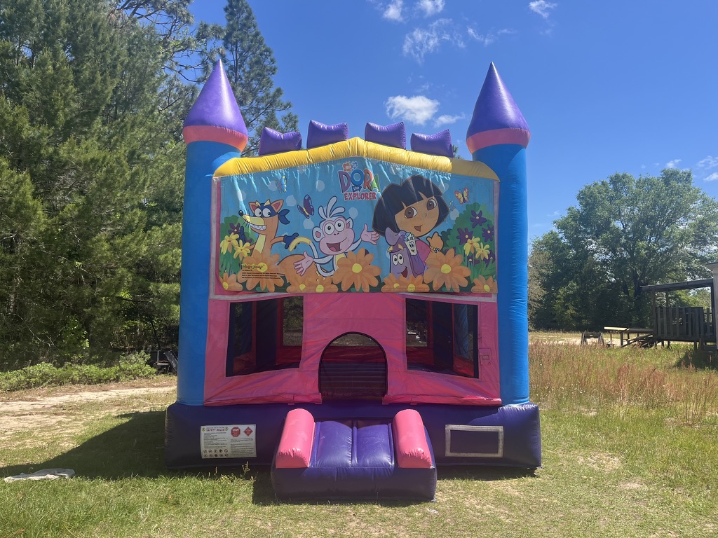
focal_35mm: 26
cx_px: 359
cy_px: 269
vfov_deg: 53.1
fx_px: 539
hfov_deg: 67.3
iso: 50
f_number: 1.6
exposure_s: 1/2179
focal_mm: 5.1
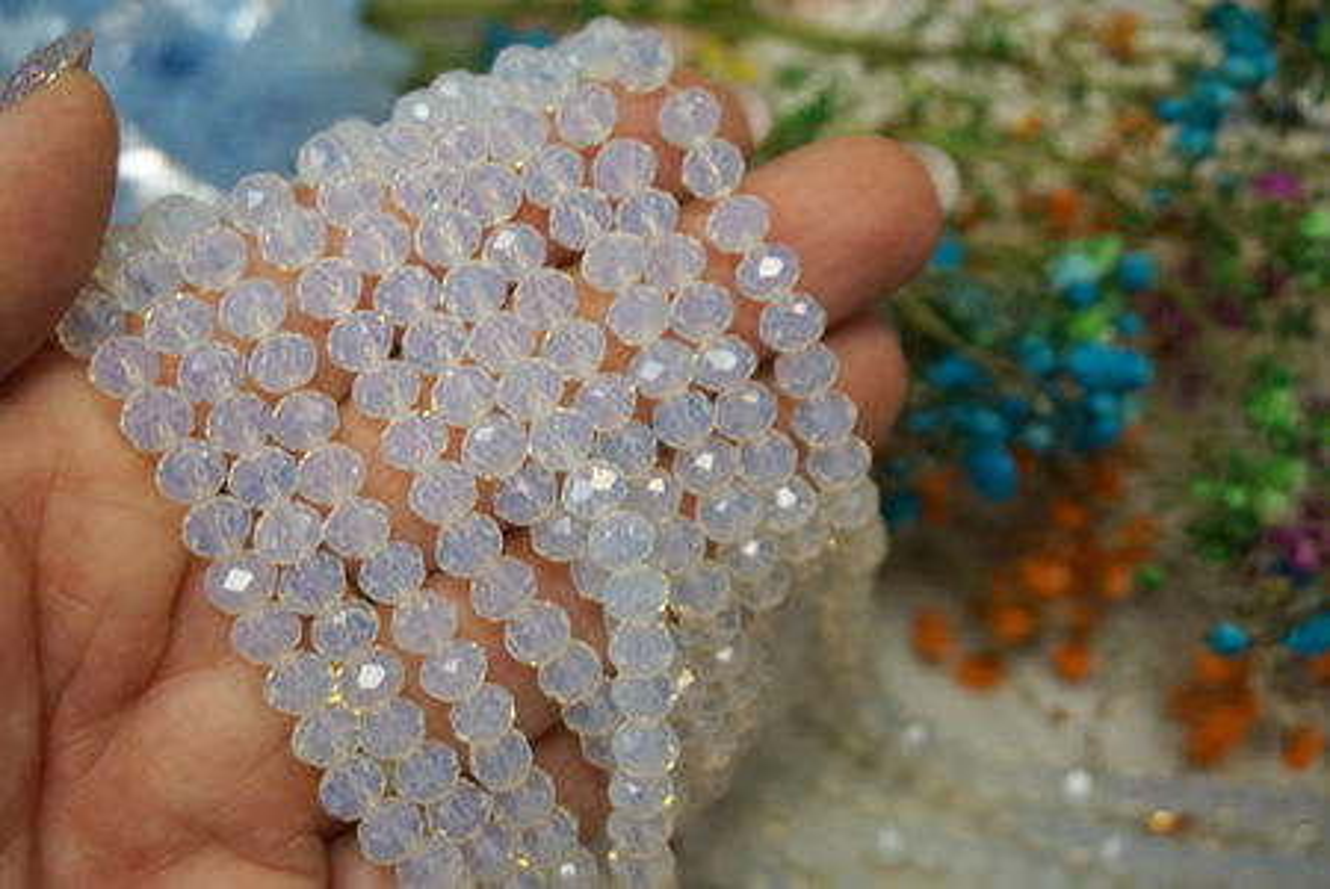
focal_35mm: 48
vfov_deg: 28.1
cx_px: 665
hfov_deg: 41.1
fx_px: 1775
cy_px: 444
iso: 800
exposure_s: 1/60
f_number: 5
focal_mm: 32
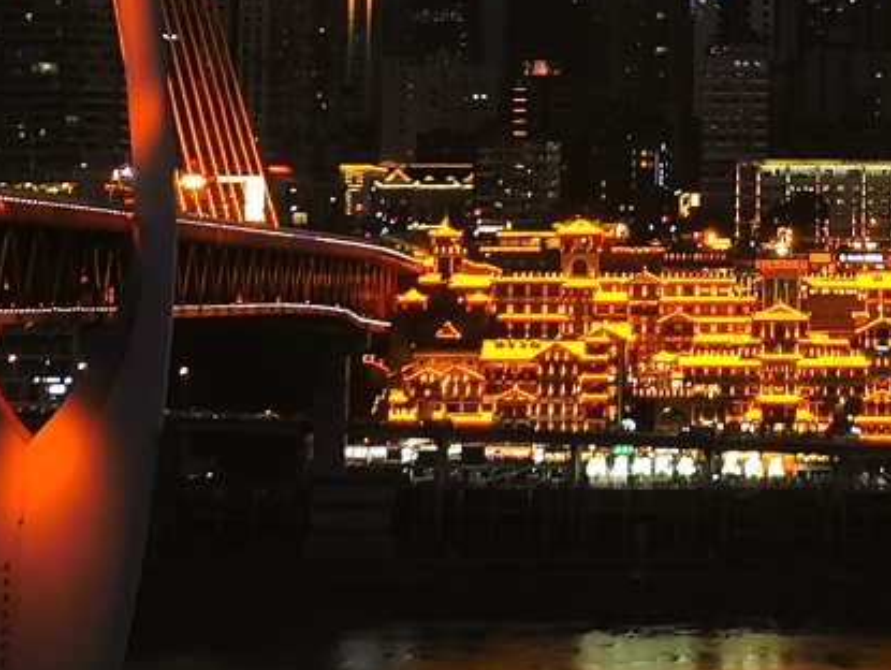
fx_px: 3349
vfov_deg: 11.2
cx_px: 897
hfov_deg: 14.9
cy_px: -90
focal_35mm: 130
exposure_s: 1/69
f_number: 1.8
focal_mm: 5.58
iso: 160
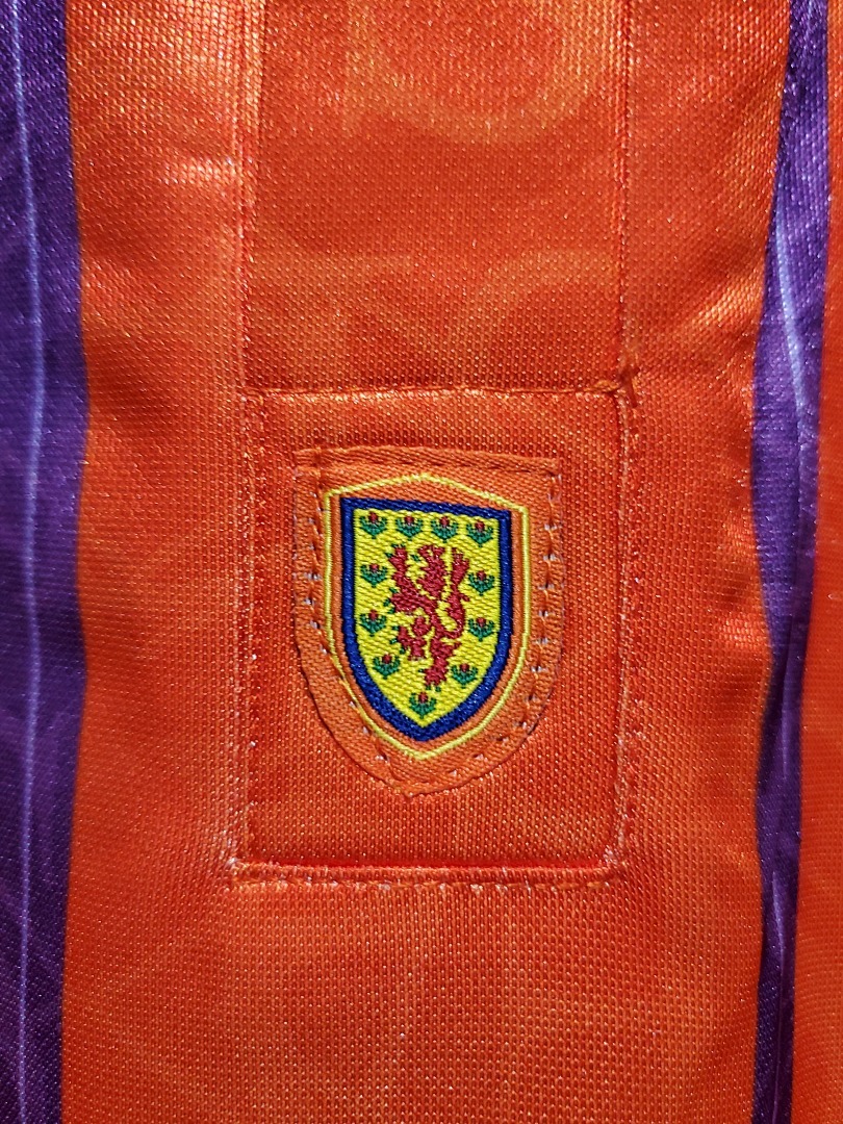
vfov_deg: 67.3
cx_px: 422
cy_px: 562
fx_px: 844
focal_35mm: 26
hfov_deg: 53.1
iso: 200
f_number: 1.5
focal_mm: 4.3
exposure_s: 1/30
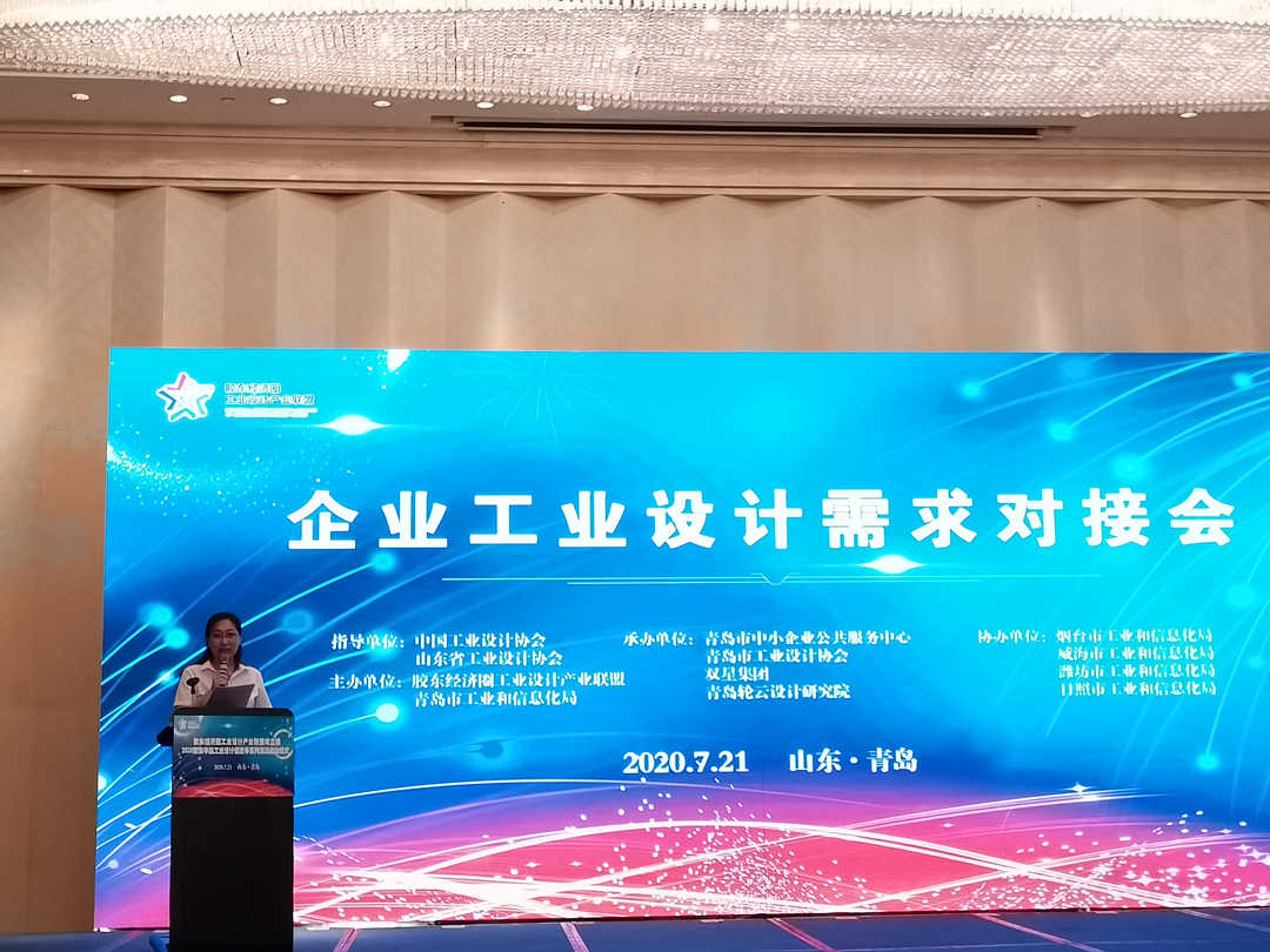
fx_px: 1871
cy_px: 476
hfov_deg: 37.5
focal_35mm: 51
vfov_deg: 28.6
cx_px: 635
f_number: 1.8
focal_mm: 5.58
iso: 1000
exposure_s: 1/125
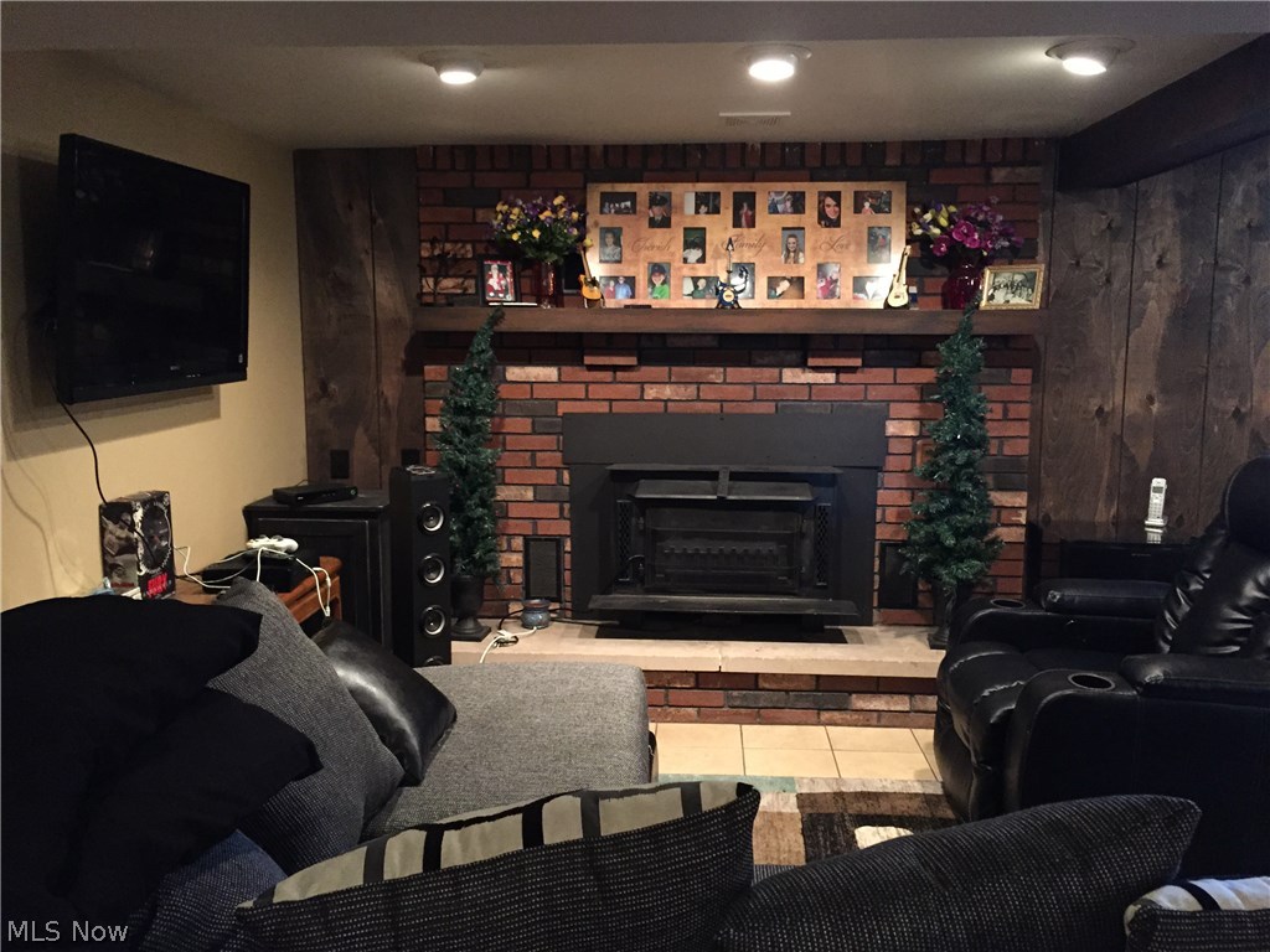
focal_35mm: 29
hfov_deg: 61.7
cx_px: 635
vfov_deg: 48.2
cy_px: 476
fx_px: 1064
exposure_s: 1/15
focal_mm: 4.15
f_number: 2.2
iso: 250
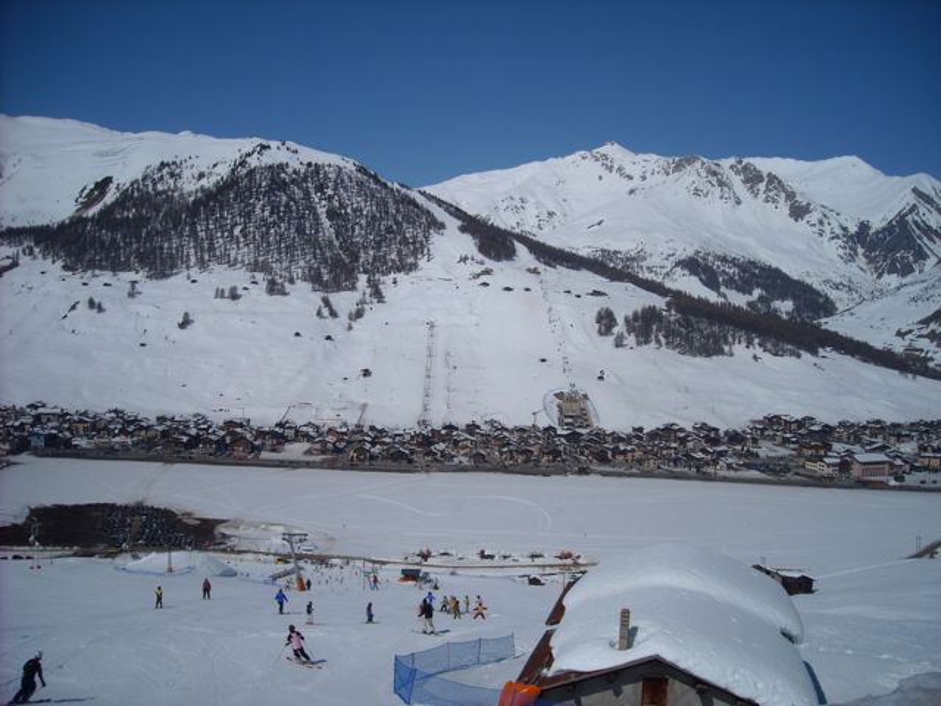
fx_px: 951
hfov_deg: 52.6
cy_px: 353
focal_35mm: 35
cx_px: 470
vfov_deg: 40.7
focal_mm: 5.7
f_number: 5.6
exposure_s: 1/1500
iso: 64
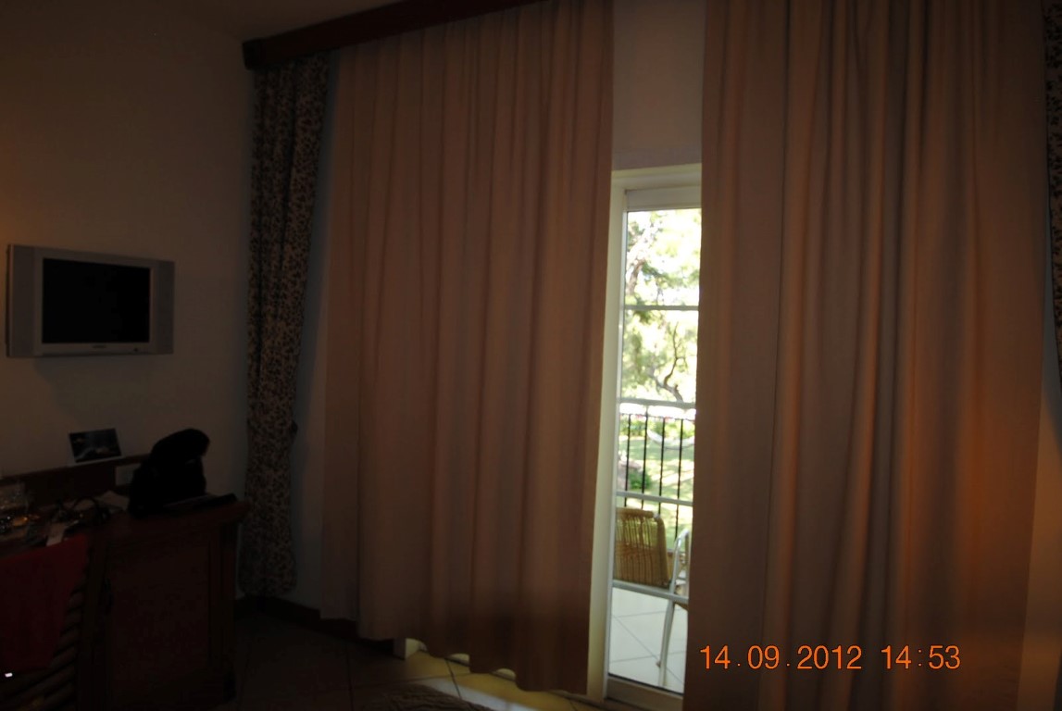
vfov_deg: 59.6
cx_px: 531
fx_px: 620
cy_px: 356
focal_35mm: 21
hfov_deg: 81.1
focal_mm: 14
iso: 200
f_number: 4
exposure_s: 1/60
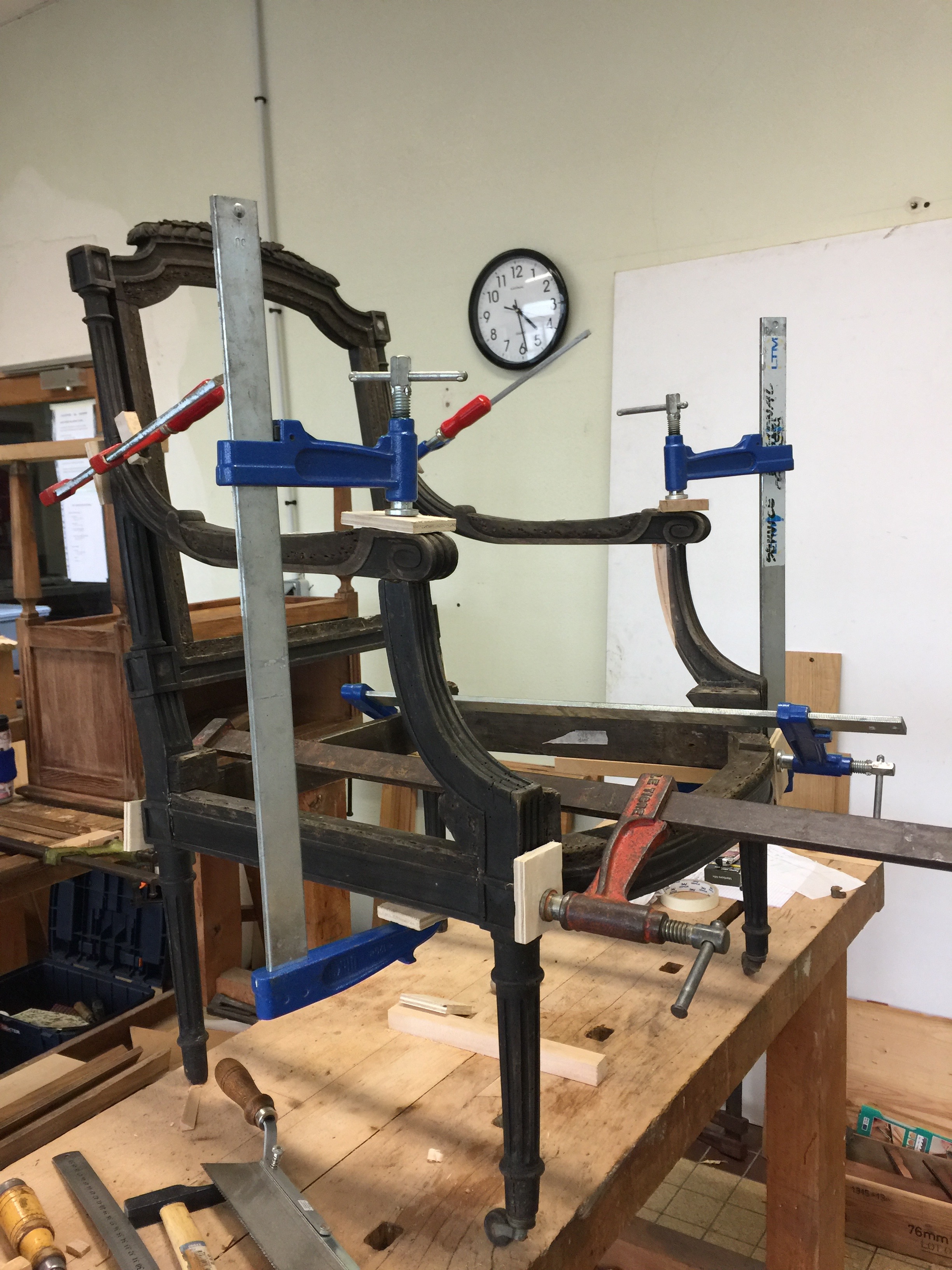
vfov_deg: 61.7
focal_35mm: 29
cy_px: 635
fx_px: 1063
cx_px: 476
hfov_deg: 48.2
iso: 64
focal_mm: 4.15
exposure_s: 1/33
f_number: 2.2
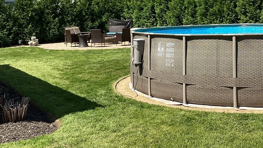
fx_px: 377
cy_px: 10
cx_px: 164
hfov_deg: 38.3
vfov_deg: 21.6
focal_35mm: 54
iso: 25
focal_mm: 3.3
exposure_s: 1/876
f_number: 2.4
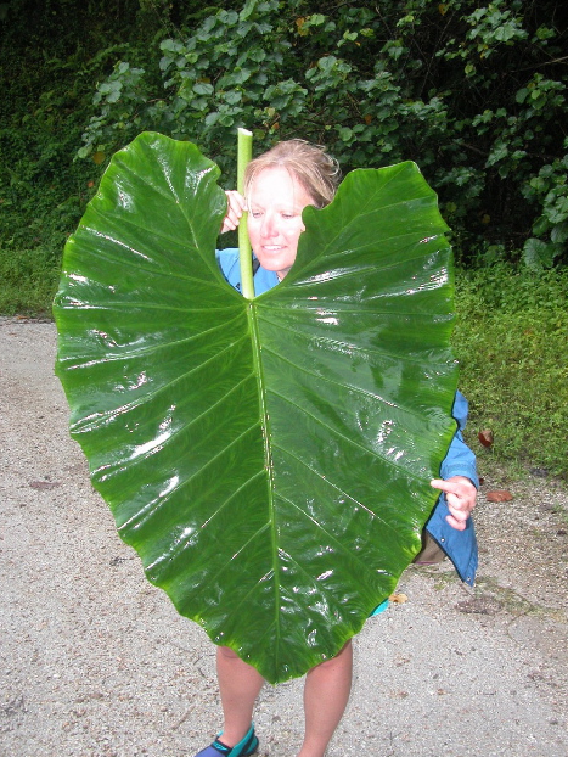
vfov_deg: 51.3
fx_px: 787
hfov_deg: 39.7
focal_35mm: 36
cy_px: 369
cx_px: 283
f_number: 2.8
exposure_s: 1/60
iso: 200
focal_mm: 8.9
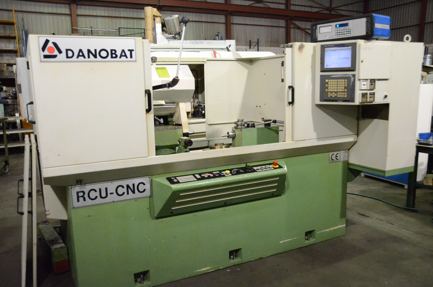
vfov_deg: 43.4
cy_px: 144
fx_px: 360
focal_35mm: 30
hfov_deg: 62.0
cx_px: 216
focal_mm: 20
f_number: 3.5
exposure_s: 1/500
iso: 6400
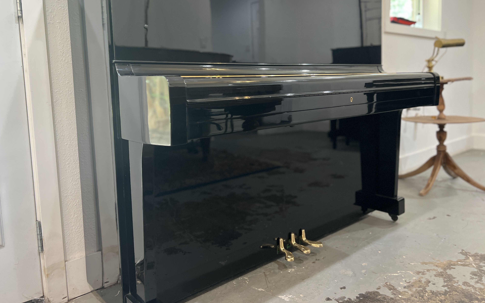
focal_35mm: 28
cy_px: 119
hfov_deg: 66.5
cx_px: 243
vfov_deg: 44.3
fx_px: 370
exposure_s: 1/60
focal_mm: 5.7
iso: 250
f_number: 1.5
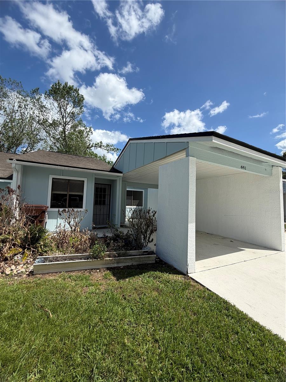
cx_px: 143
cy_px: 191
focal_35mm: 14
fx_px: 154
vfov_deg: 102.1
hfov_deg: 85.7
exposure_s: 1/970
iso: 20
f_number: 2.2
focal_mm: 2.22
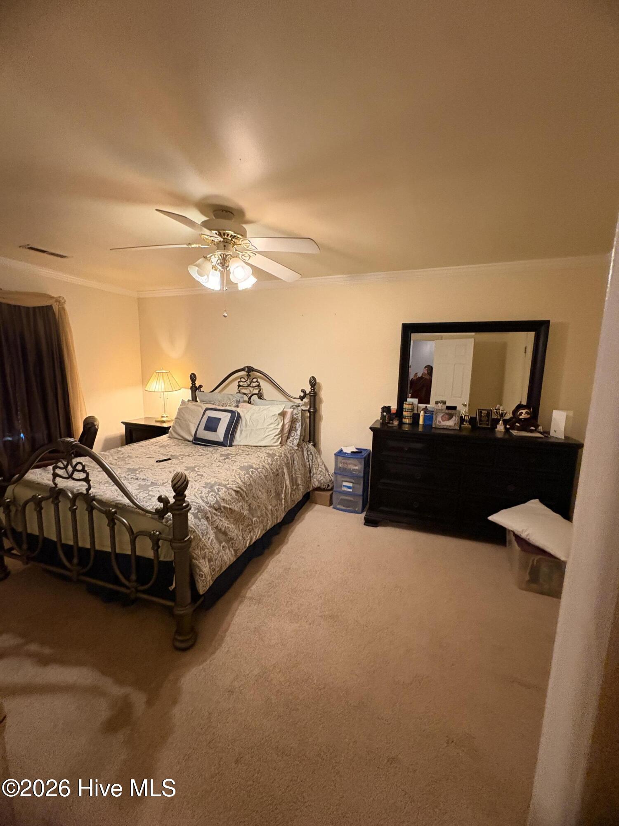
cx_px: 310
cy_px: 413
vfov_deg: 102.1
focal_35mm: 14
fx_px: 334
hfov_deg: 85.7
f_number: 2.2
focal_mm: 2.22
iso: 800
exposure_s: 1/60
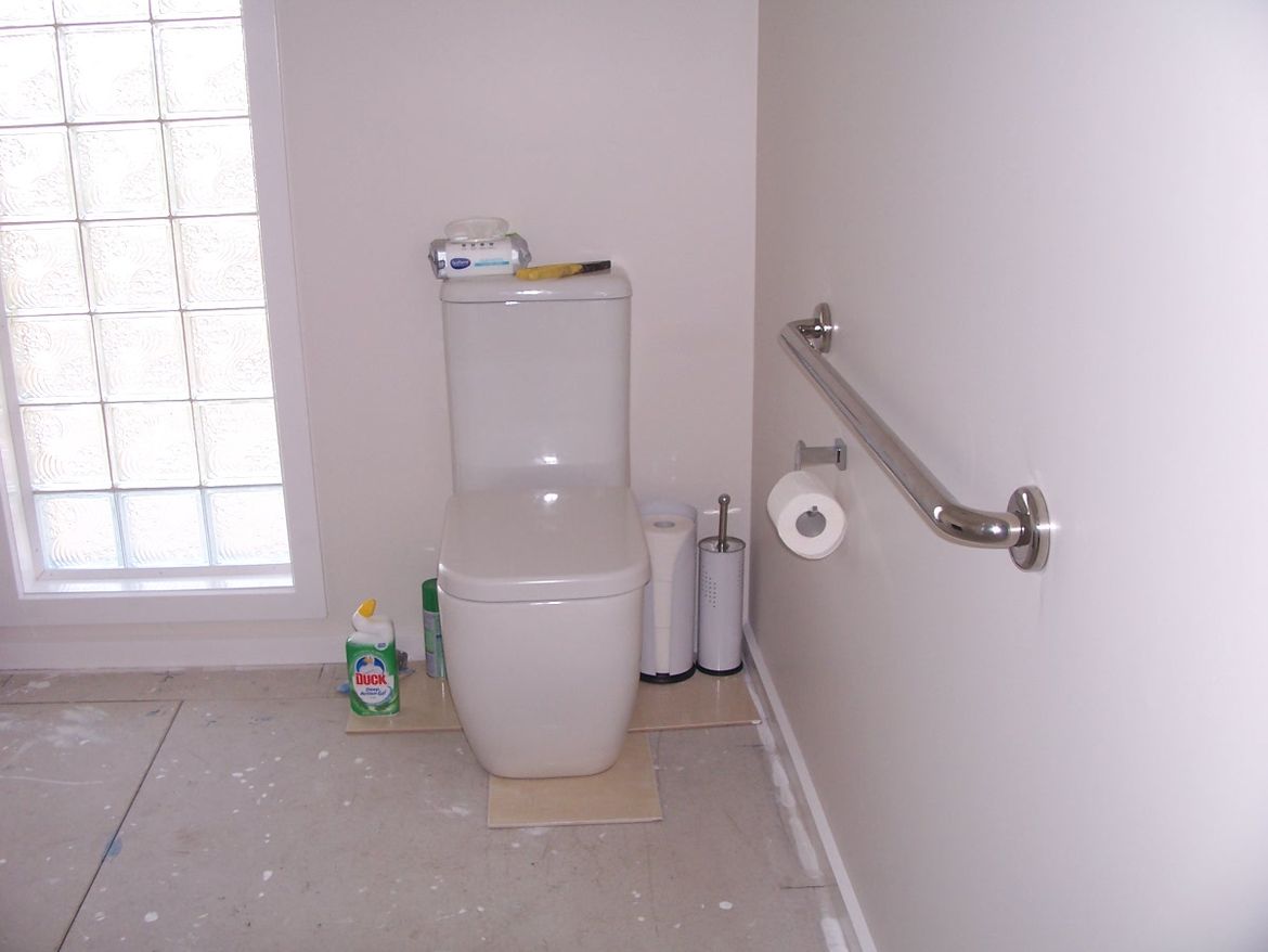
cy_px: 476
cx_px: 634
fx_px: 1282
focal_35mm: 35
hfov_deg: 52.6
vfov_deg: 40.7
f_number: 2.8
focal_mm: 6
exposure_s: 1/60
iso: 80
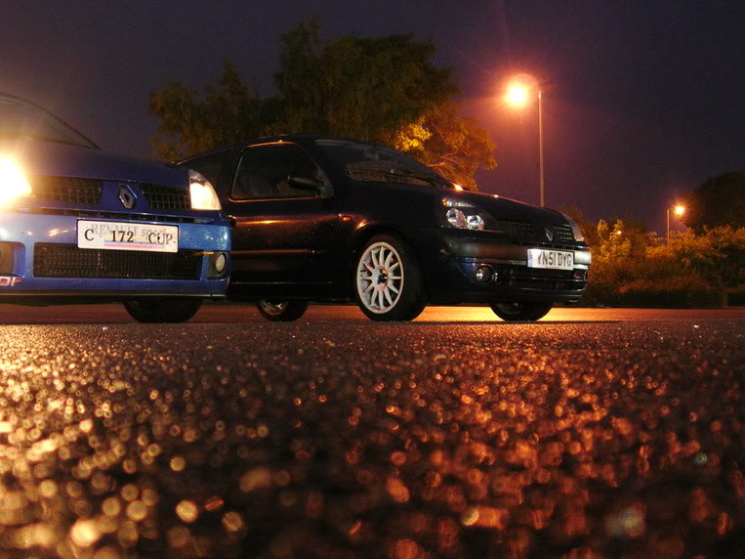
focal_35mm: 51
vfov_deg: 28.5
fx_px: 1097
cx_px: 269
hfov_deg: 37.2
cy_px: 310
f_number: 2.8
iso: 200
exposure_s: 2
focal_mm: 7.8
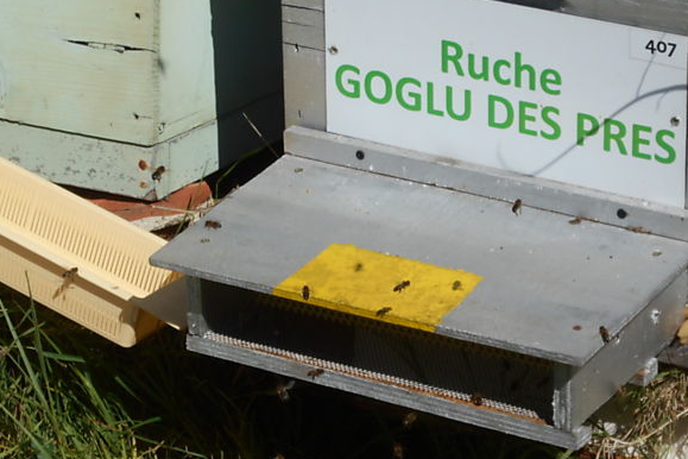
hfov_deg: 12.0
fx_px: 3268
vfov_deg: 8.0
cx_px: 334
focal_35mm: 171
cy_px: 239
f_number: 5.5
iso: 80
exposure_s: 1/1000
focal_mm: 21.3
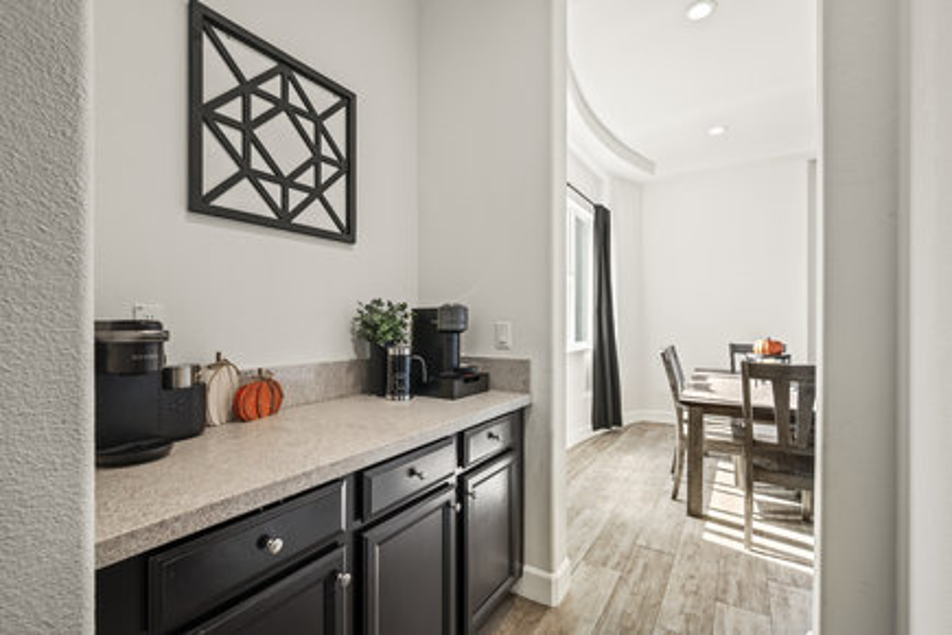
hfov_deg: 96.7
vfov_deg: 73.7
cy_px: 318
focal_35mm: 16
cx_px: 476
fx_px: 423
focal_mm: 16
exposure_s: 1/2
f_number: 8
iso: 200
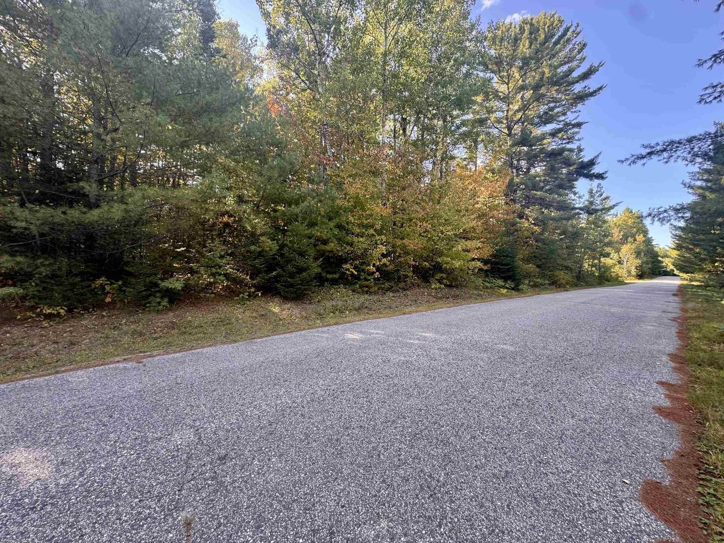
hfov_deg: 102.1
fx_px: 293
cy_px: 272
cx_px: 362
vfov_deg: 85.7
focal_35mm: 14
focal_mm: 2.22
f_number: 2.2
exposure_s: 1/99
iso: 50
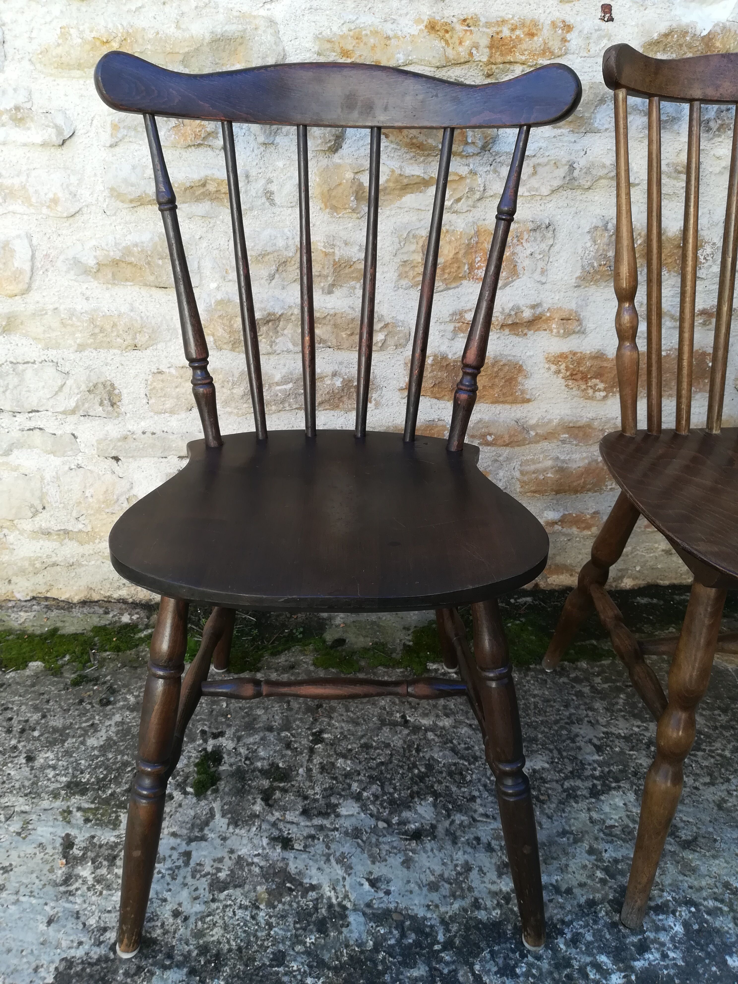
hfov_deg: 53.1
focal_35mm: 26
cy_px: 492
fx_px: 739
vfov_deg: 67.3
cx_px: 369
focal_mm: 3.83
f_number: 2.2
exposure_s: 1/100
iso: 64
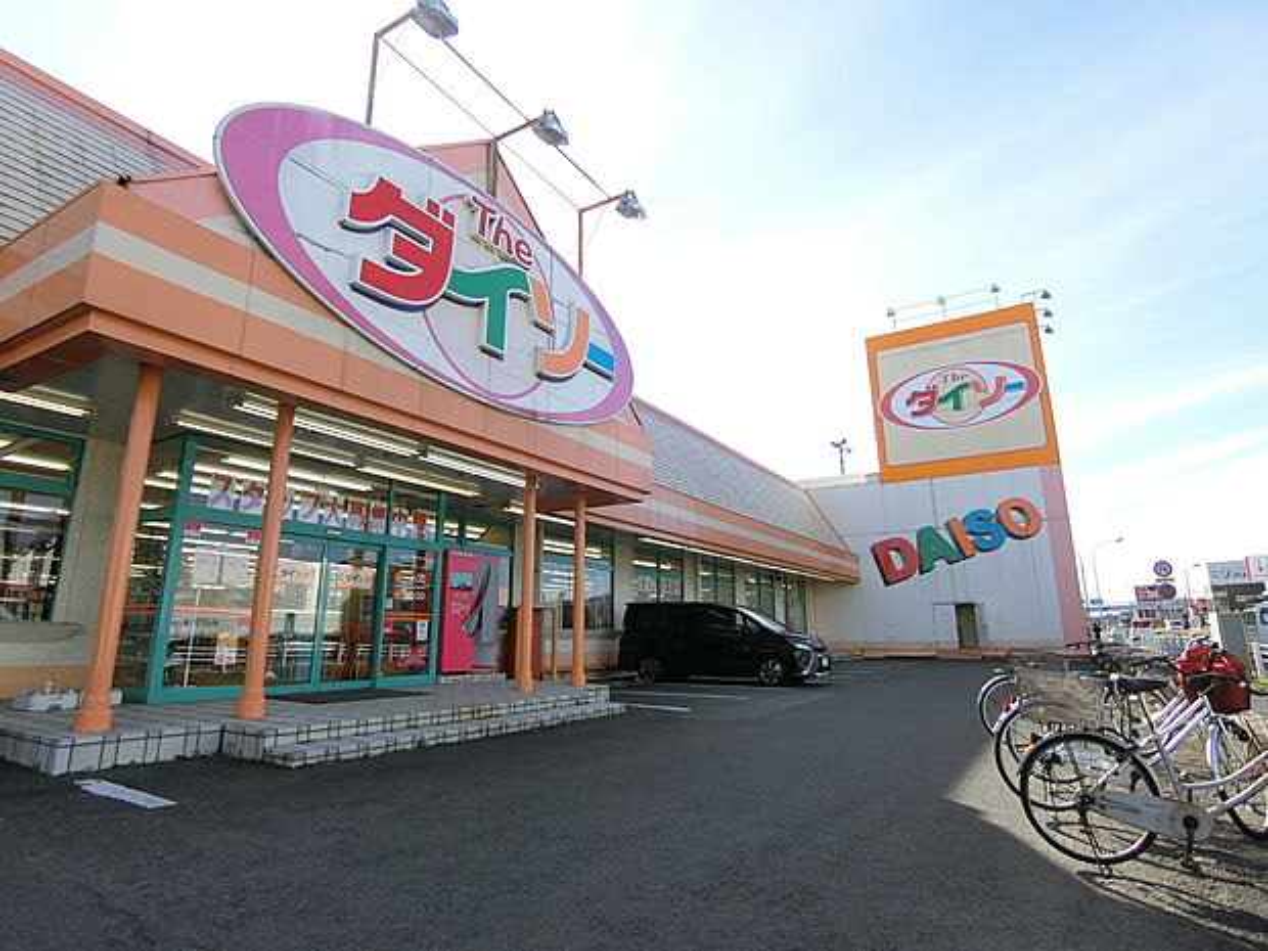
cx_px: 634
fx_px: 696
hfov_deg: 84.7
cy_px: 476
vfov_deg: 68.7
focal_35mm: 19
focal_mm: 4.06
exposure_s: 1/800
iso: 80
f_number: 2.7
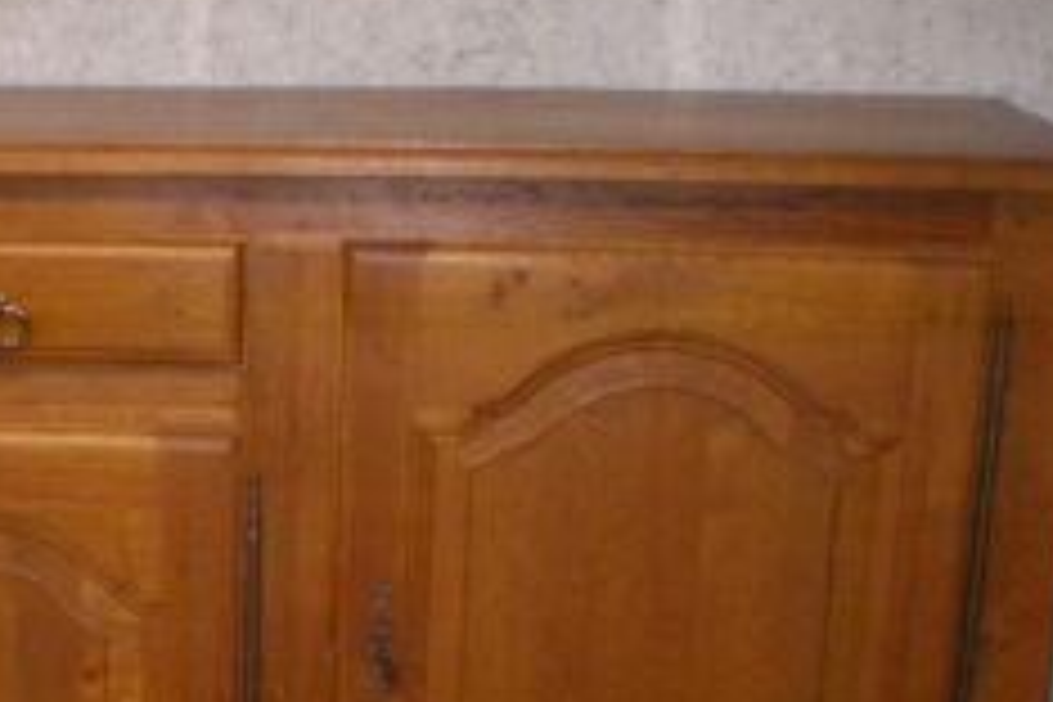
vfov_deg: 16.4
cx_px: 104
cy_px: 742
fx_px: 2369
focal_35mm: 81
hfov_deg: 24.3
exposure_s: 1/50
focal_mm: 6.3
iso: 400
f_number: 3.1
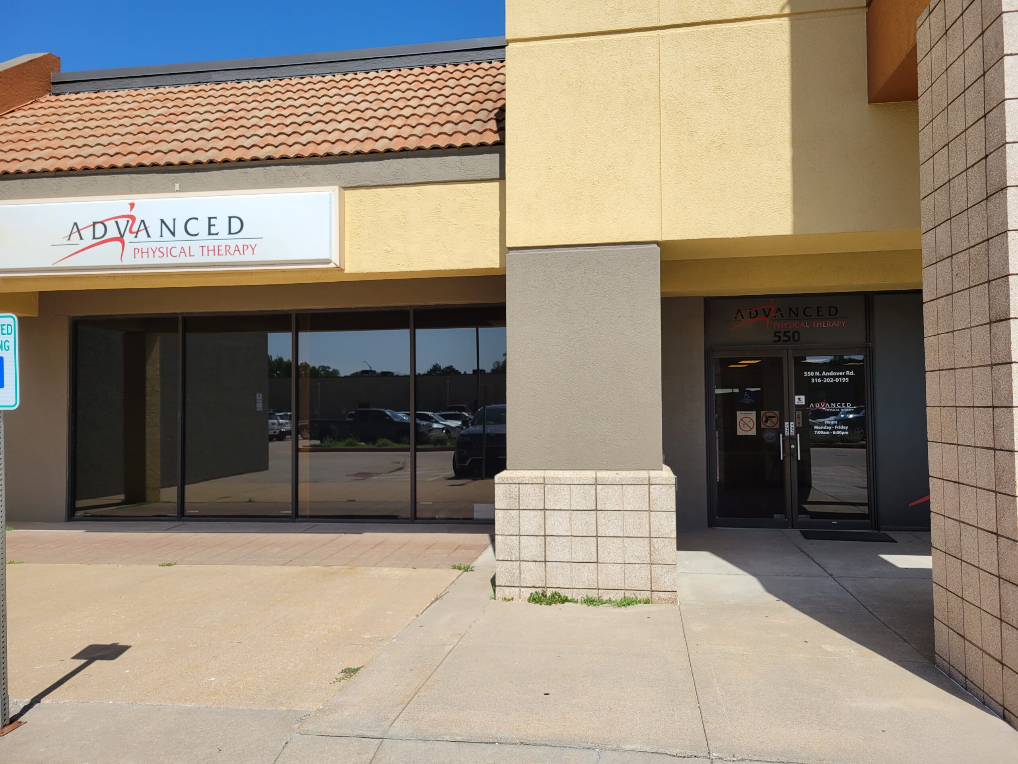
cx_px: 509
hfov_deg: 67.3
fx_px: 765
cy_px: 382
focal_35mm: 26
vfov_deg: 53.1
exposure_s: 1/2524
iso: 40
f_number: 1.8
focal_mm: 5.4
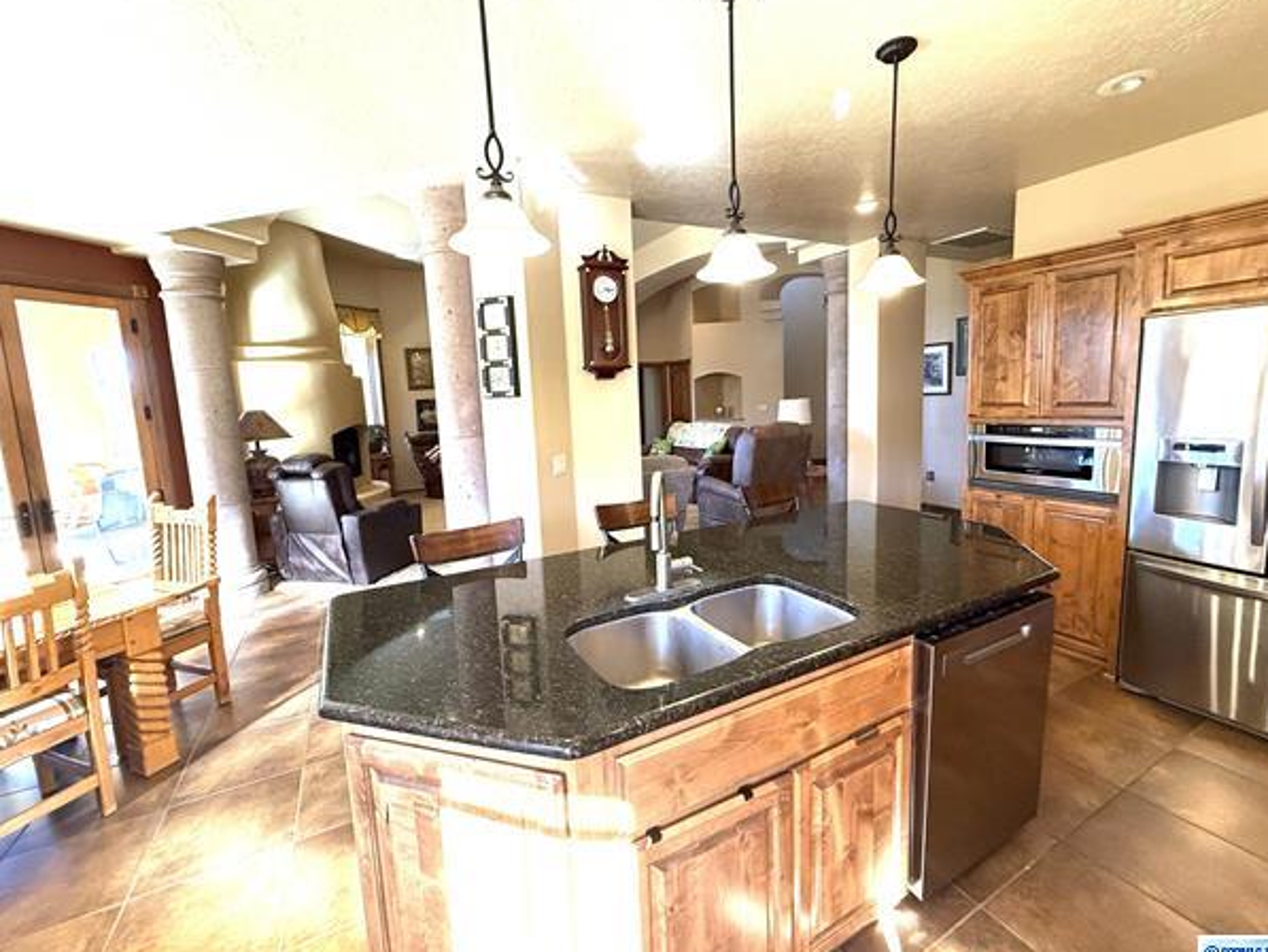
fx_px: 550
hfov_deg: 98.1
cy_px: 461
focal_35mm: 15
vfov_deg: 81.7
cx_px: 646
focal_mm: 2.22
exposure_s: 1/120
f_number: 2.2
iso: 400
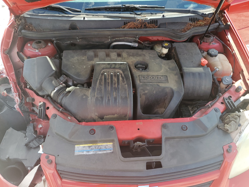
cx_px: 122
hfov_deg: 65.3
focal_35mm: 27
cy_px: 94
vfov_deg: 51.4
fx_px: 194
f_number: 1.5
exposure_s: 1/455
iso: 50
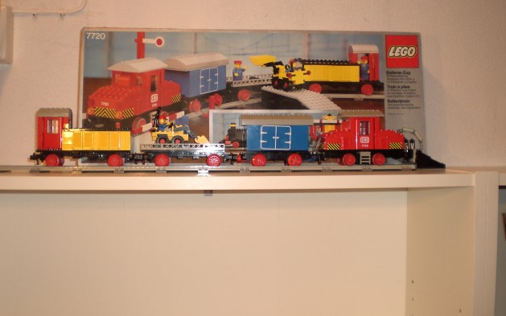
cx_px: 253
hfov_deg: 48.2
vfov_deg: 31.2
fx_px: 565
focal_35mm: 41
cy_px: 148
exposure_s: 1/80
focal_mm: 6.3
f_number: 3.1
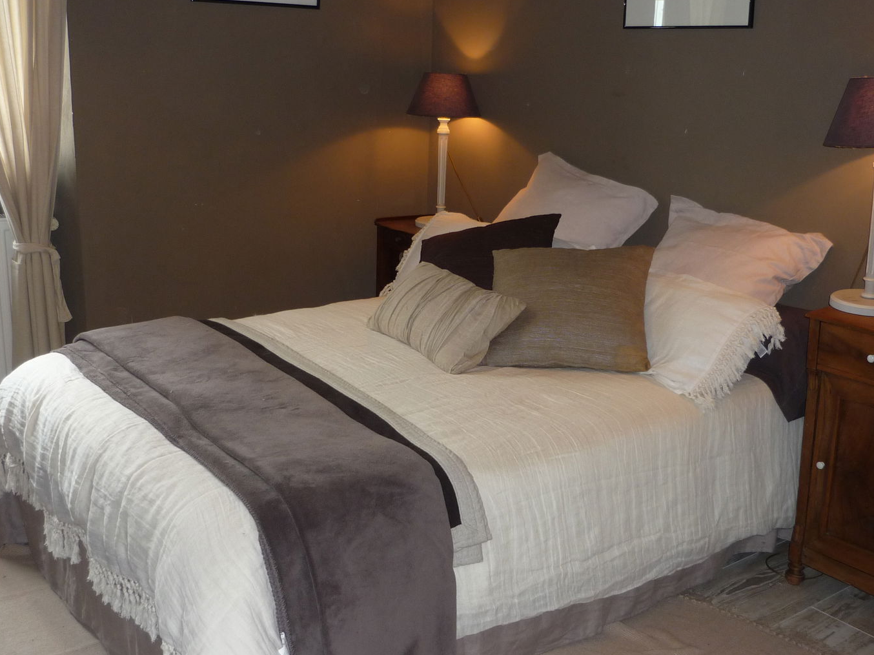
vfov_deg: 36.8
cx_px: 477
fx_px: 985
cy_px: 337
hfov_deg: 47.8
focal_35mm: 39
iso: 160
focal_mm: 5.5
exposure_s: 1/30
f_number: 2.8
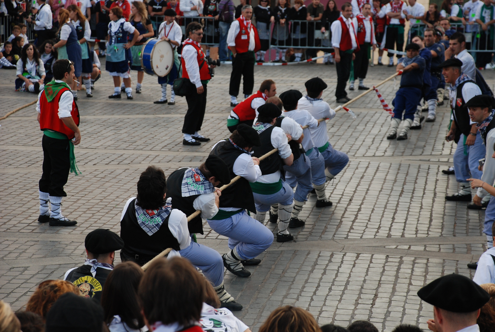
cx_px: 248
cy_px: 166
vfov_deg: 10.2
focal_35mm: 135
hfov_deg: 15.2
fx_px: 1860
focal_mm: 90
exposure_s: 1/125
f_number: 5.6
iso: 320
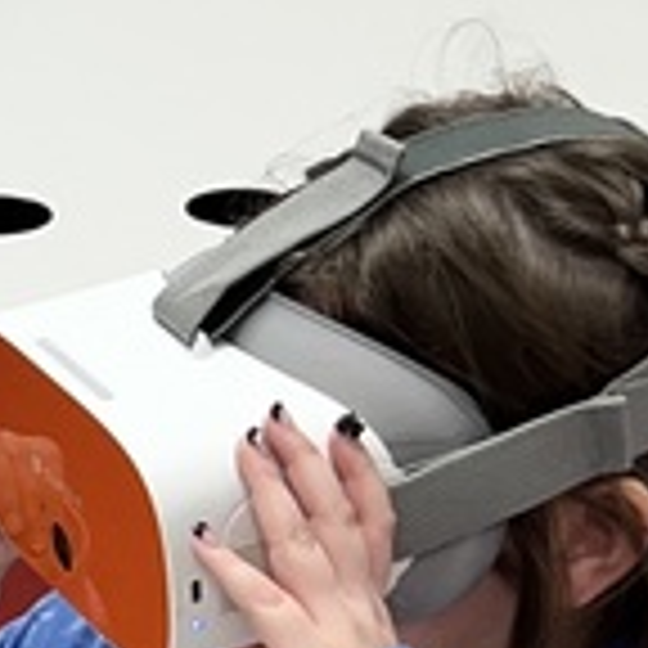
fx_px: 3452
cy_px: 567
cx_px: -670
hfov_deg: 9.9
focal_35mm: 163
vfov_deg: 10.7
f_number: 1.5
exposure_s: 1/120
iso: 64
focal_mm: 5.7
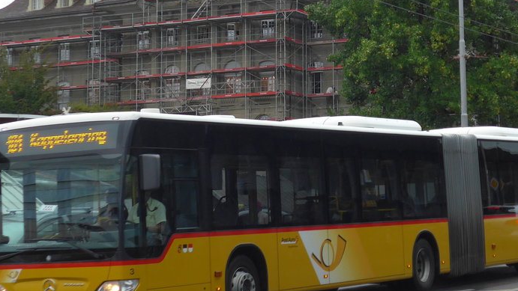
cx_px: 289
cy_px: 81
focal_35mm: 104
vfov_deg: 11.6
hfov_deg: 20.5
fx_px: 1429
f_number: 3.4
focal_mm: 11.3
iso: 200
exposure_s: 1/250
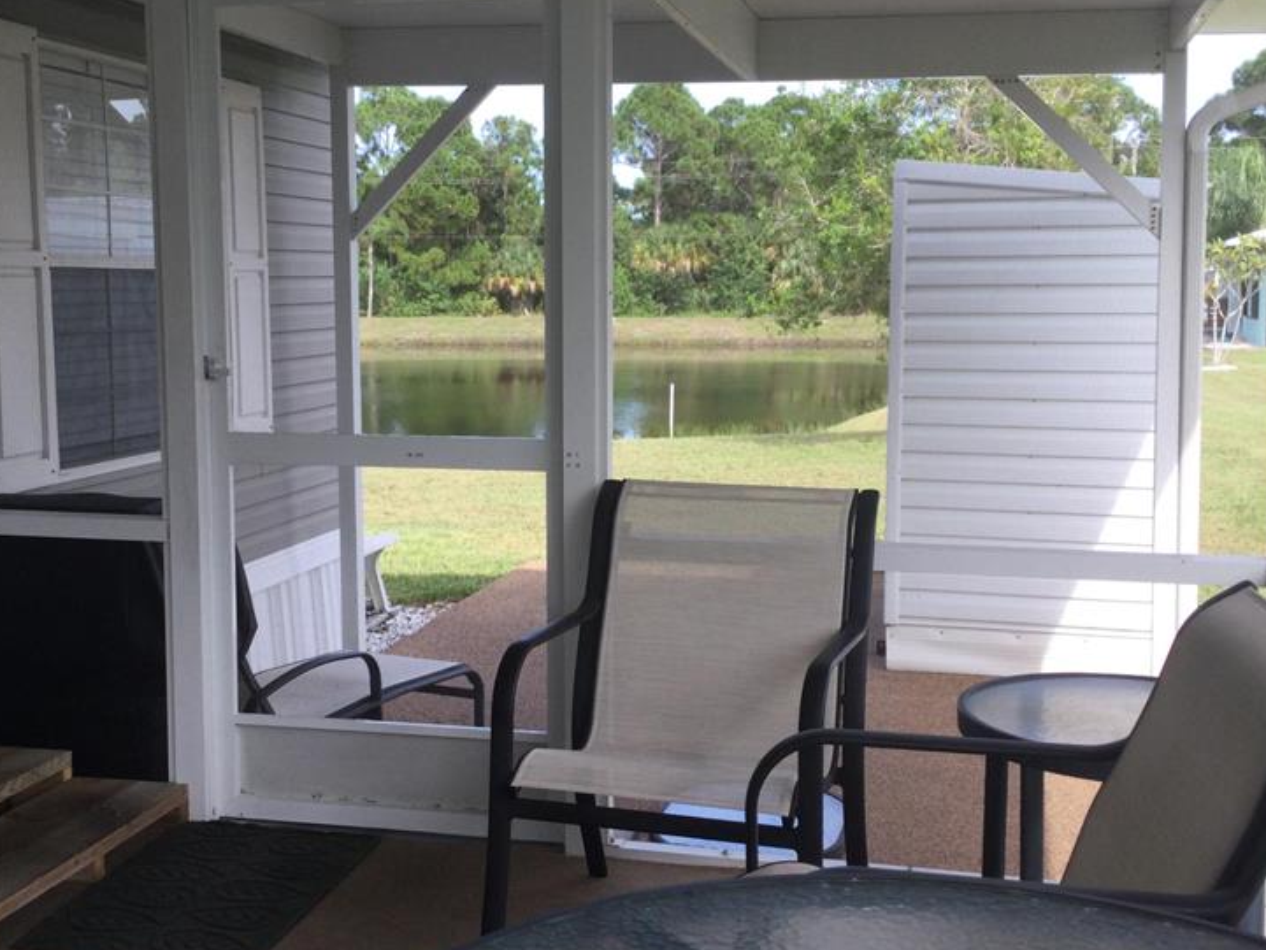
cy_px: 402
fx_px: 1609
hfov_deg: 42.9
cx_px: 578
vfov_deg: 32.8
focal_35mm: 44
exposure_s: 1/222
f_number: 2.4
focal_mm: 3.3
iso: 25
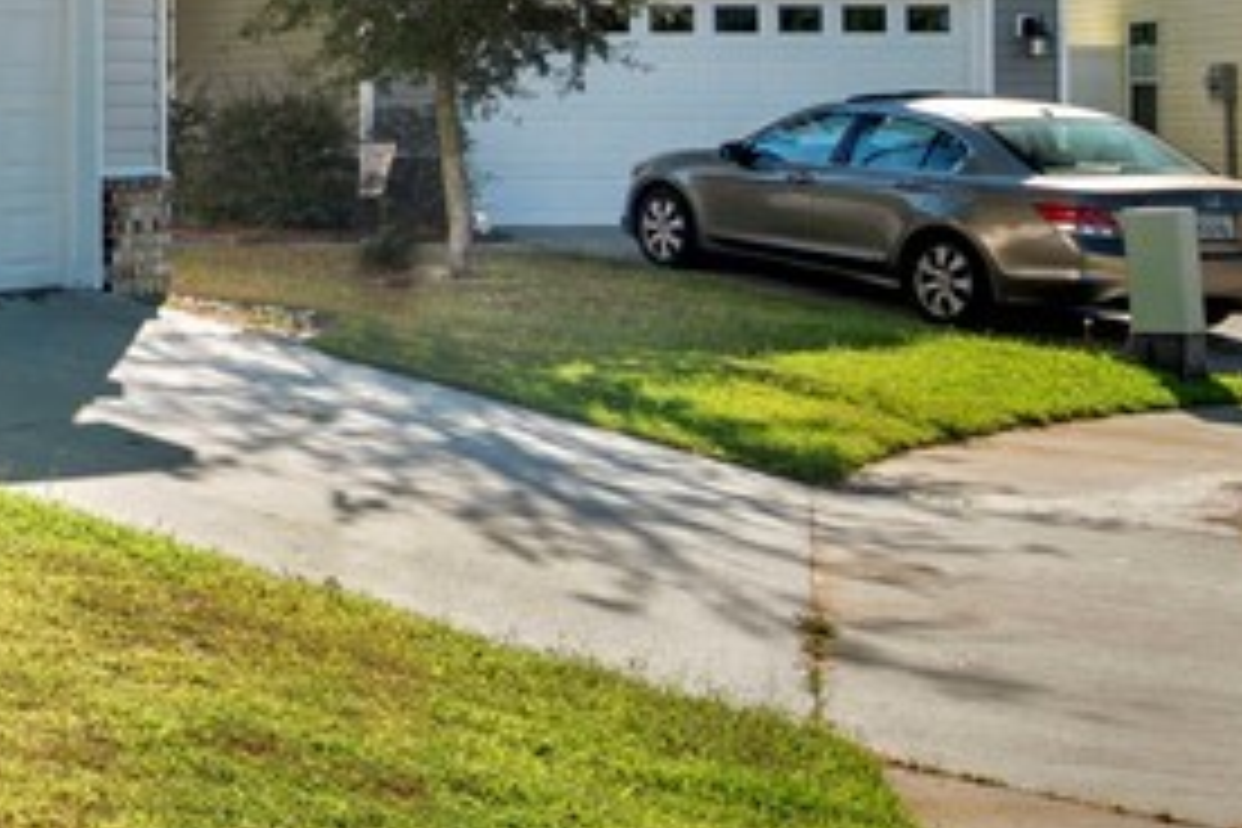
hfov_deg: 22.1
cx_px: -868
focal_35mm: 65
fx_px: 2241
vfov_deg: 20.5
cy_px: 68
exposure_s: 1/500
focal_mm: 11
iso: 100
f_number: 7.1
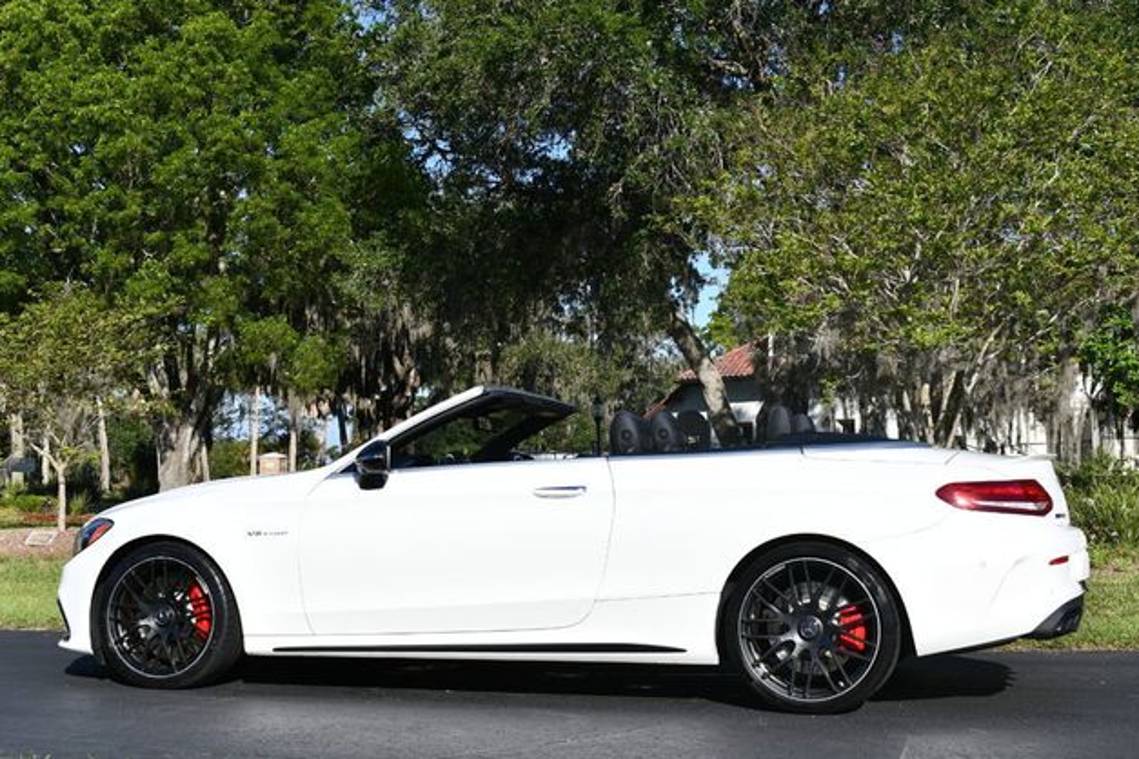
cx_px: 579
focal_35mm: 49
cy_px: 376
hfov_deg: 40.3
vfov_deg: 27.5
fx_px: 1550
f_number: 9
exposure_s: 1/320
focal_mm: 32
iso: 100
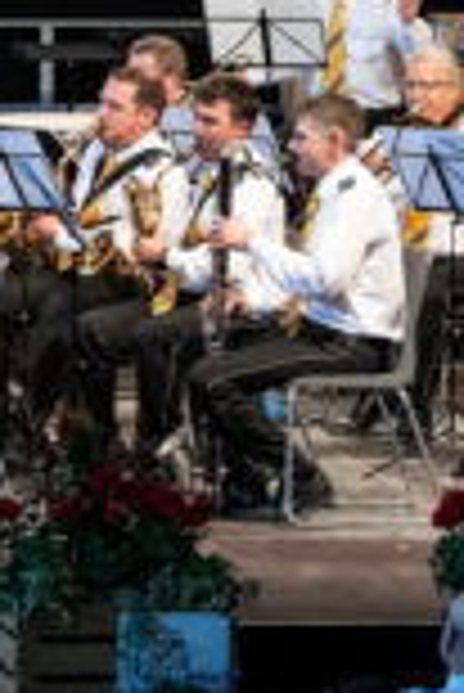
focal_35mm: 400
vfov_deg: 5.1
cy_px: -155
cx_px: -523
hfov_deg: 3.4
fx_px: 7715
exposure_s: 1/125
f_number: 8
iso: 4000
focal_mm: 95
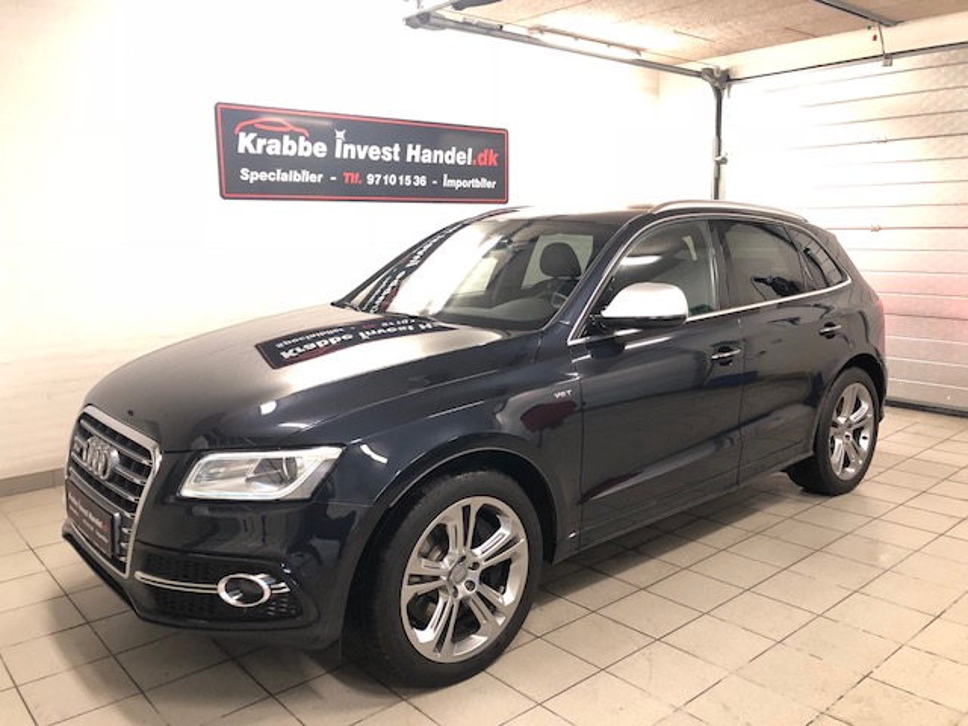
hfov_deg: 63.4
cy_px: 363
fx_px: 783
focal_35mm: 28
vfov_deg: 49.7
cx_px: 484
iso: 100
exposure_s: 1/17
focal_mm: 3.99
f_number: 1.8
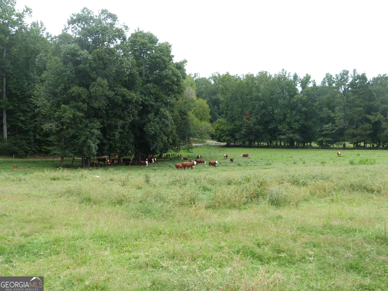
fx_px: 381
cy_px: 146
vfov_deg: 41.8
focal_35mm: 34
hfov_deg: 54.0
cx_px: 194
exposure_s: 1/125
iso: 100
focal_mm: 6.1
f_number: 4
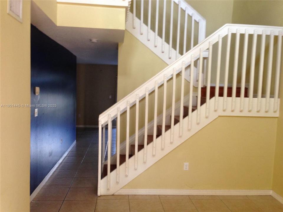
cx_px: 142
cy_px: 106
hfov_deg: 55.4
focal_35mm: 33
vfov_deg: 42.9
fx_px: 270
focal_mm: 4.13
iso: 100
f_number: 2.4
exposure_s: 1/20
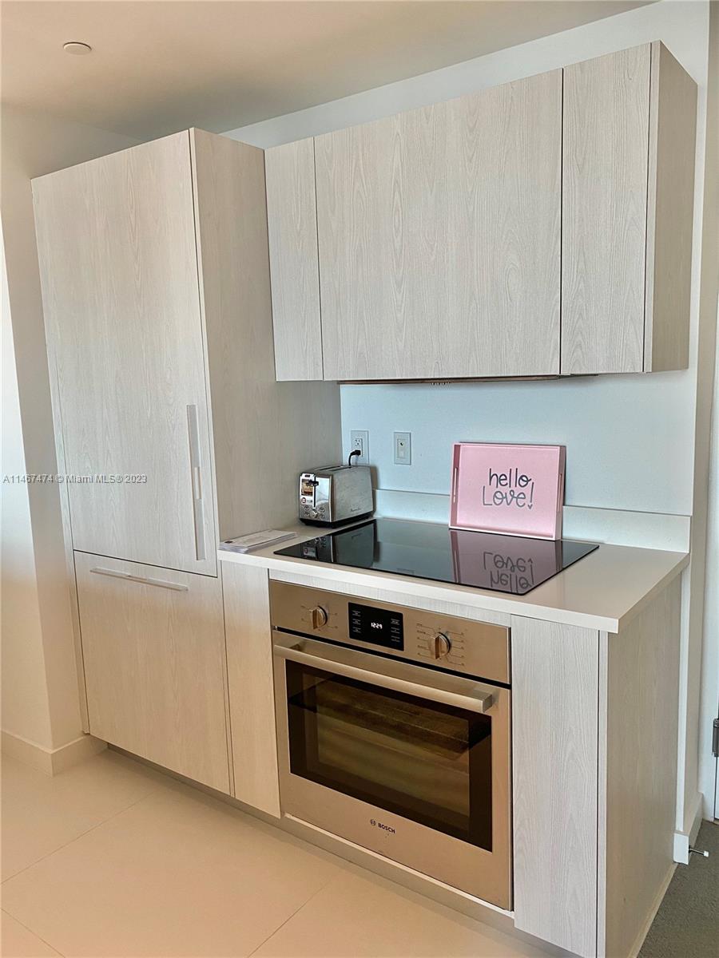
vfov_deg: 67.3
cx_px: 360
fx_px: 720
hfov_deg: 53.1
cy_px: 479
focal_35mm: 26
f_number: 1.8
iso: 100
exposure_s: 1/60
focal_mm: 4.25
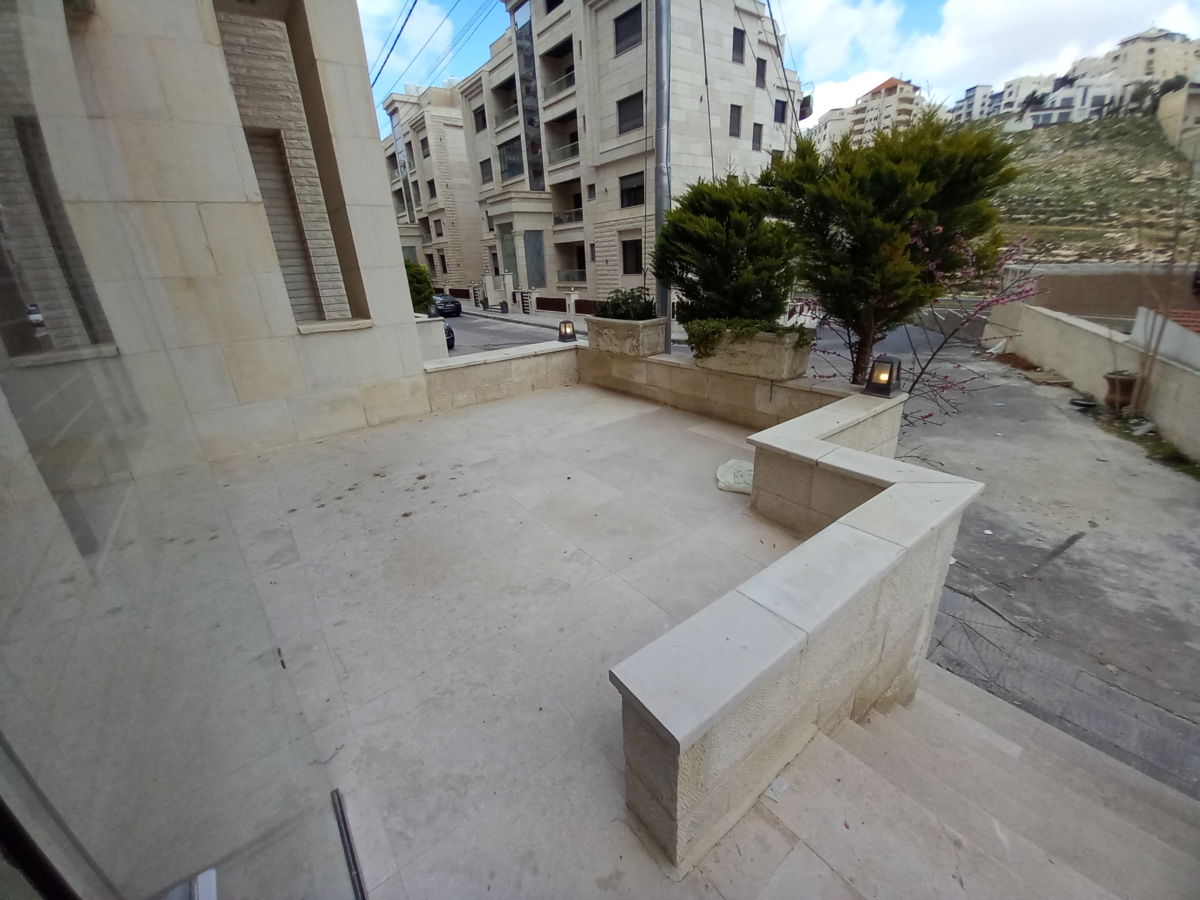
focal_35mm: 13
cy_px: 450
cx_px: 600
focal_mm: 1.13
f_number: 2.2
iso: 40
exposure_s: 1/630
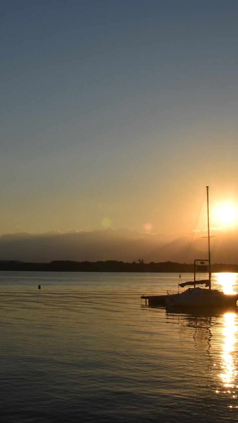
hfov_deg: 22.7
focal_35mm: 50
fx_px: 561
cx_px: -18
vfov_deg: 41.3
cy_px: 200
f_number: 14
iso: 100
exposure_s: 1/200
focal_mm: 18
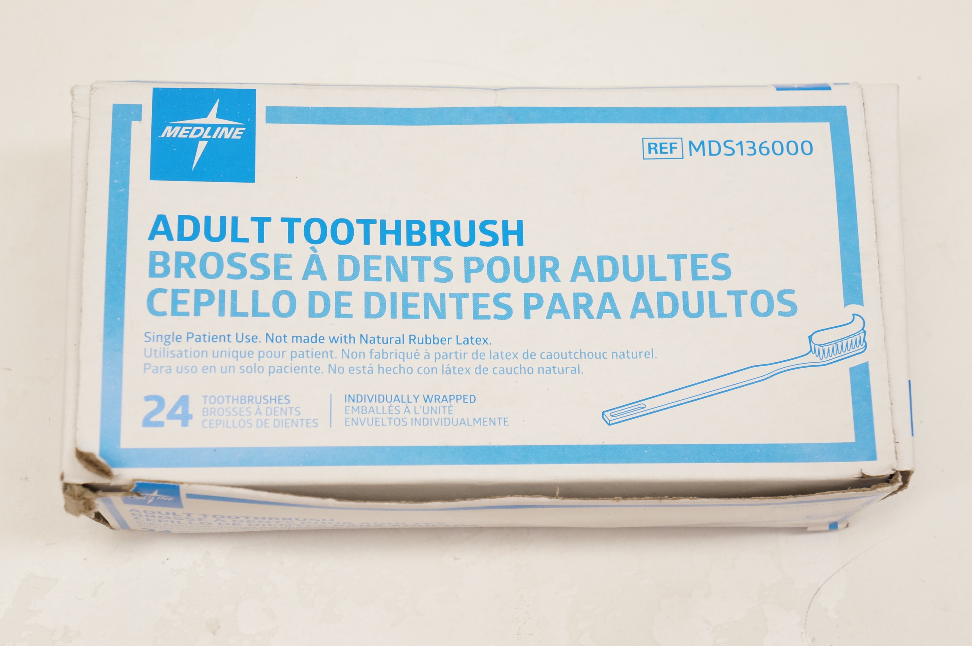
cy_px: 323
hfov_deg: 32.7
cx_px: 486
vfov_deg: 22.0
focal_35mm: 62
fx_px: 1659
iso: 800
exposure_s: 1/125
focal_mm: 41
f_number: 7.1
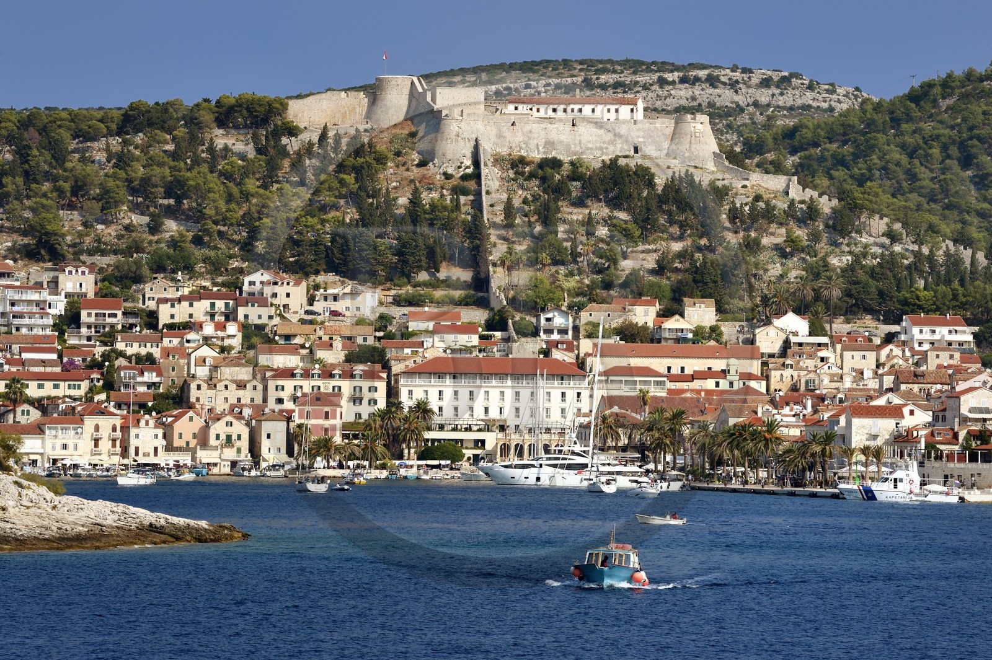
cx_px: 496
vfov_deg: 6.9
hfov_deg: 10.3
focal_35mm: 200
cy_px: 330
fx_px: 5508
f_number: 11
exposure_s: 1/500
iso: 200
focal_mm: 200
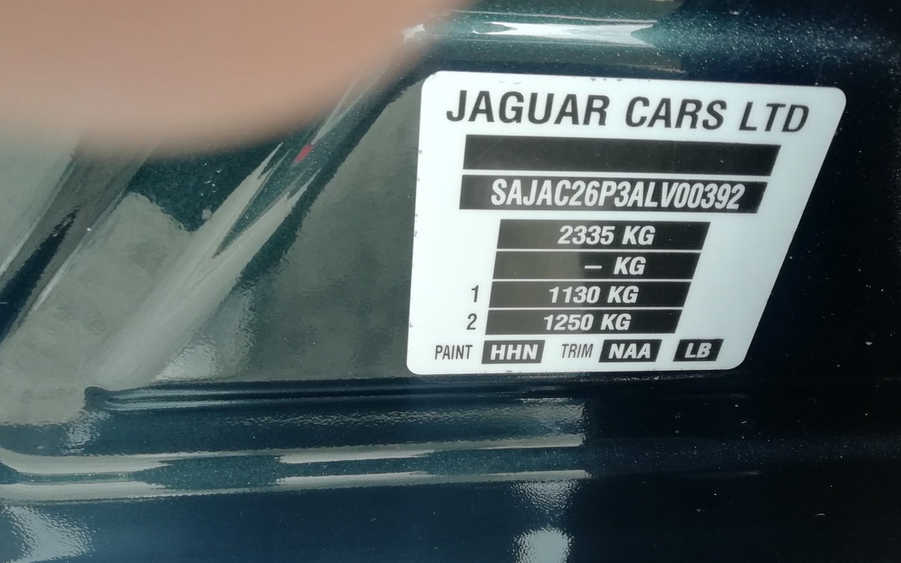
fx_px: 687
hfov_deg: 66.5
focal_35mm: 28
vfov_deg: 44.5
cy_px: 300
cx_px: 445
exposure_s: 1/50
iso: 64
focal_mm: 3.46
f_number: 2.2
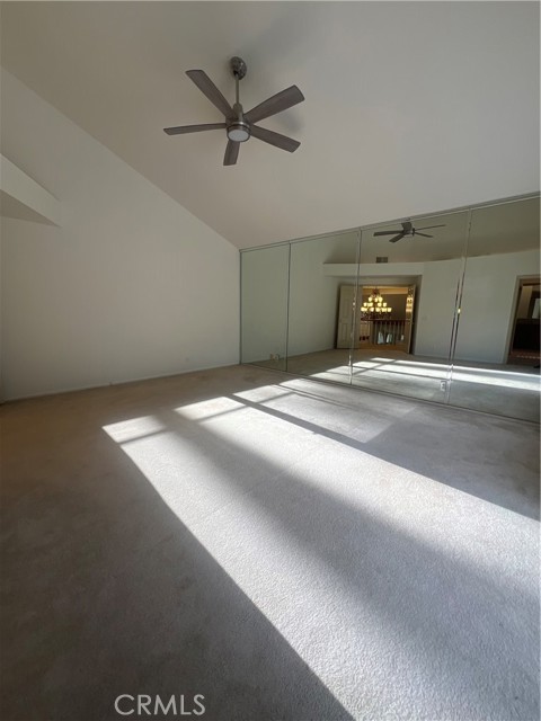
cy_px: 360
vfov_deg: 106.2
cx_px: 270
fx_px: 271
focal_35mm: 13
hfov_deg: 89.9
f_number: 1.8
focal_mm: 1.57
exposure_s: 1/145
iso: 32
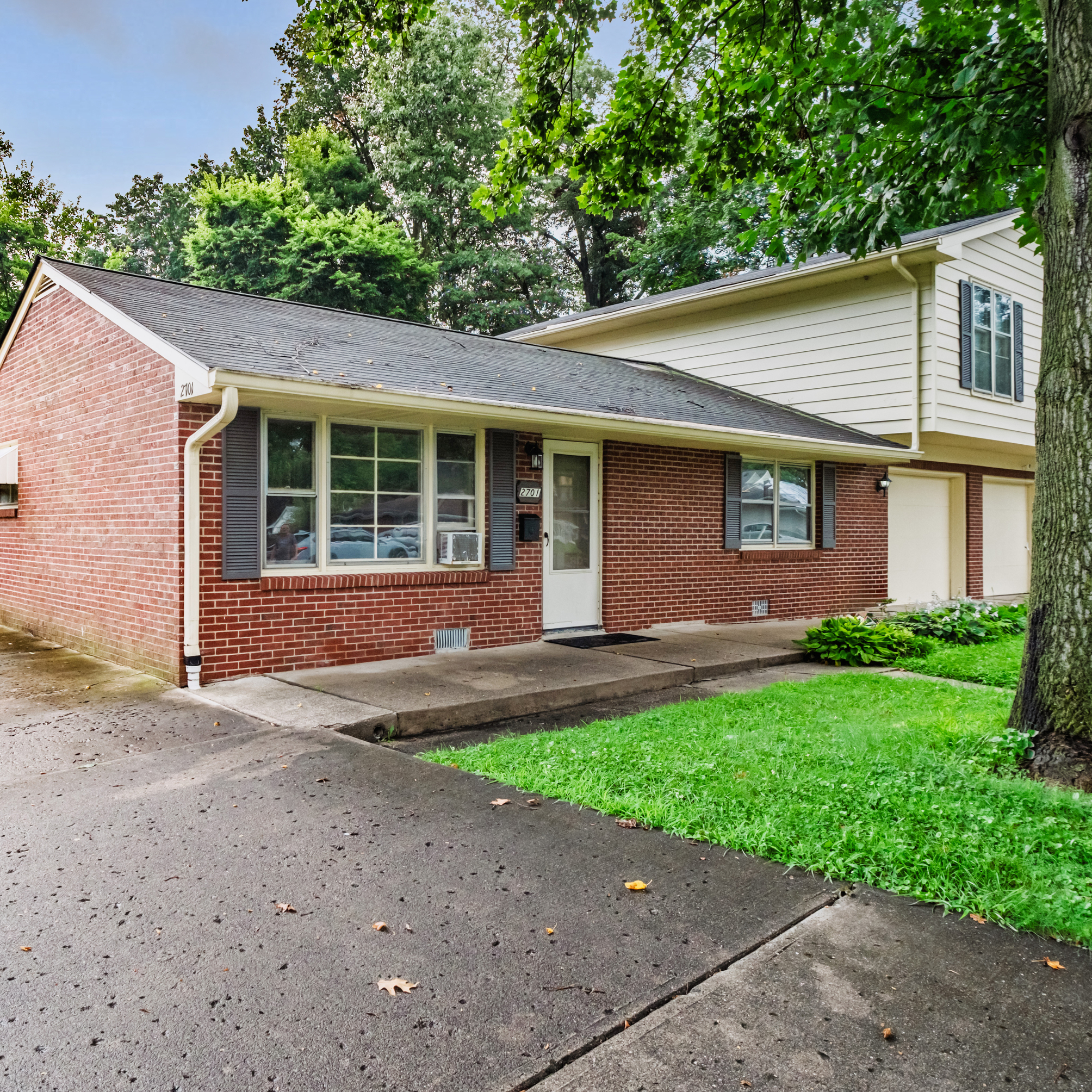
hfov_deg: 60.1
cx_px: 406
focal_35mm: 26
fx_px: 928
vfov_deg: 60.9
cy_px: 549
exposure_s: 1/640
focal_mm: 13.1
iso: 500
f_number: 4
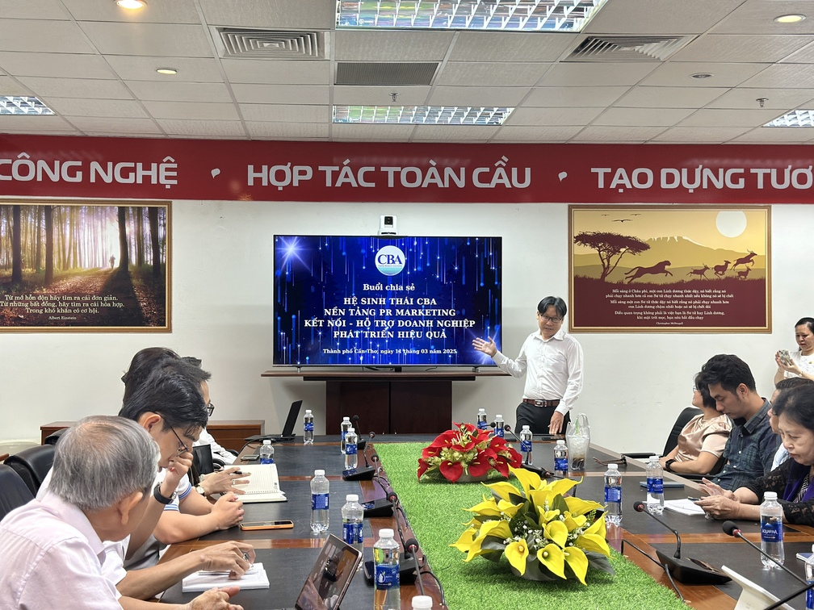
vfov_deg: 30.3
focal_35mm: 48
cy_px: 305
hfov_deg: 39.7
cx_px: 407
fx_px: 1129
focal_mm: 6.86
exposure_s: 1/100
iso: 160
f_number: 1.78
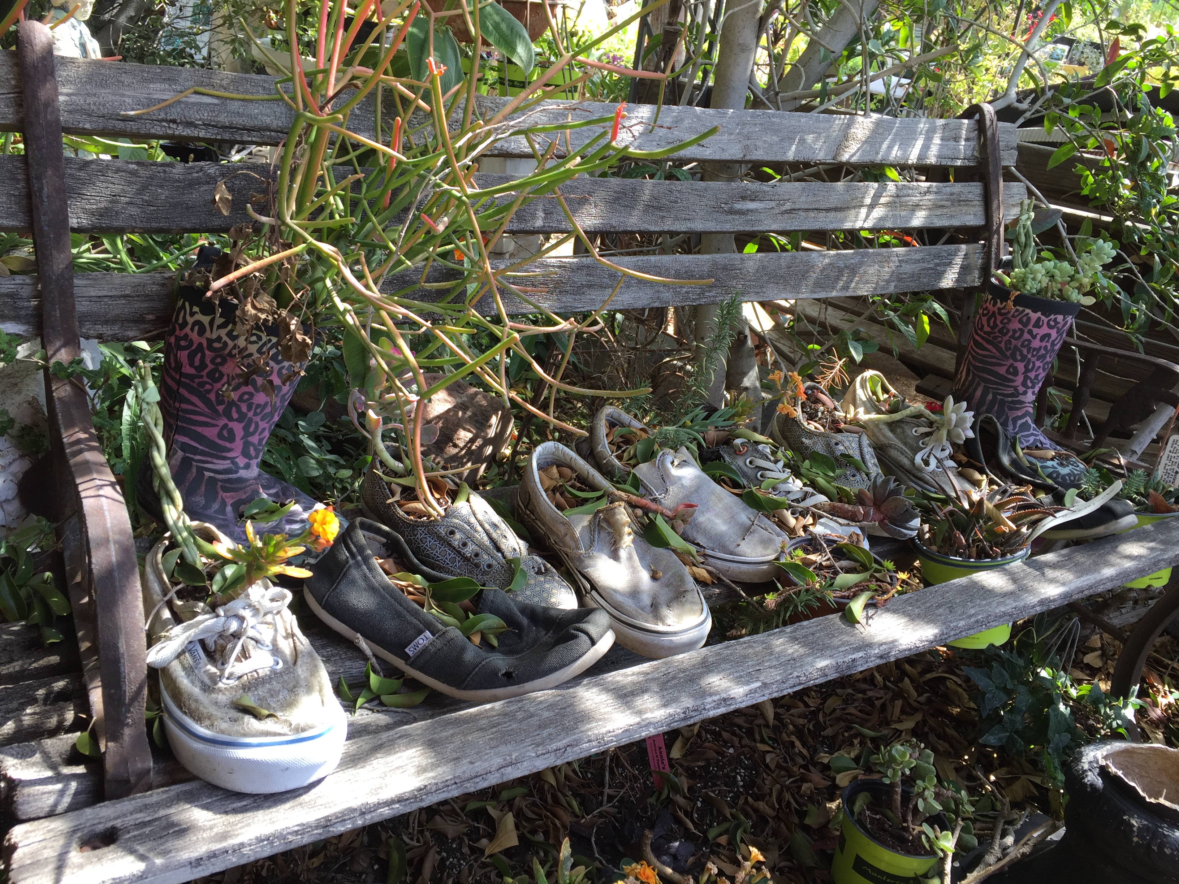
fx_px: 988
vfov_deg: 48.2
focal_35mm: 29
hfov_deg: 61.7
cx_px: 590
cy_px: 442
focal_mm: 4.15
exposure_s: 1/176
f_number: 2.2
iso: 32
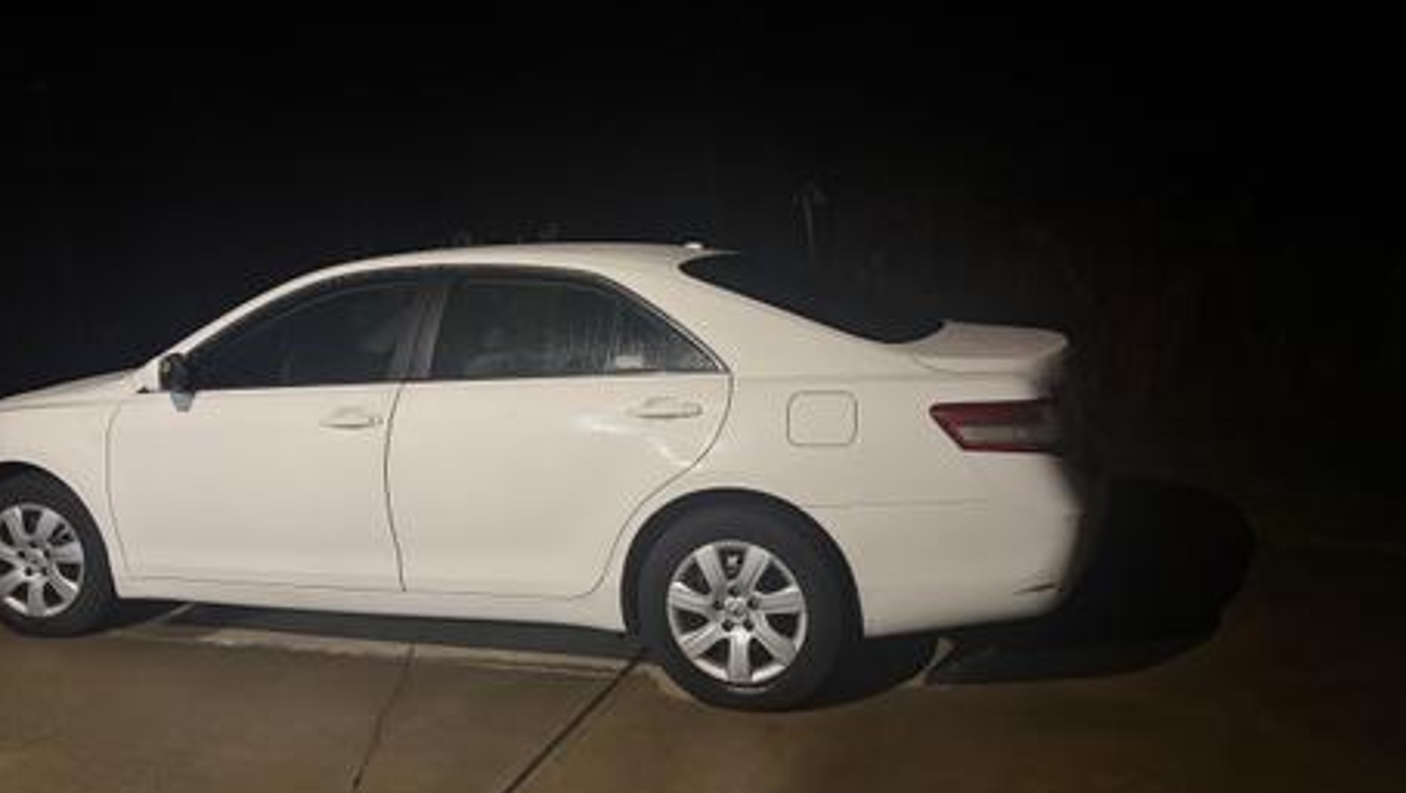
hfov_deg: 66.0
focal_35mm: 29
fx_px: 1082
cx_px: 653
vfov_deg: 40.2
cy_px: 384
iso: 1000
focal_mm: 6.76
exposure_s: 1/40
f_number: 1.78
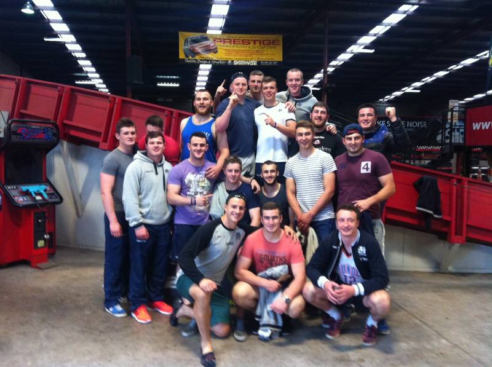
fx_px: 497
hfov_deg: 52.7
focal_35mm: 35
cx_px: 246
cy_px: 184
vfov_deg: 40.6
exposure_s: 1/15
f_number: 2.8
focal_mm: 3.85
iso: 250
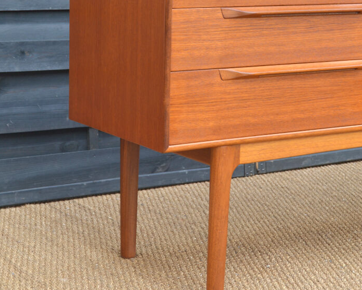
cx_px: 182
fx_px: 1050
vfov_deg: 15.7
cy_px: 86
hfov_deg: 19.6
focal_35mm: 98
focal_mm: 46
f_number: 5.3
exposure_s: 1/125
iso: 140
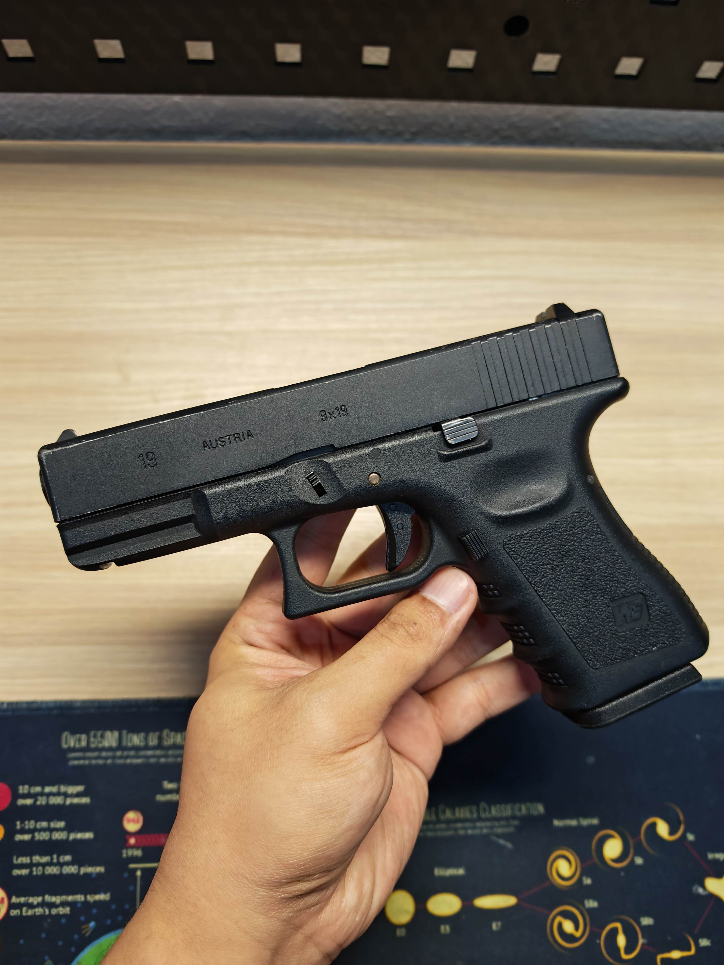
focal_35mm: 24
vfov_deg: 71.6
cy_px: 482
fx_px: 669
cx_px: 362
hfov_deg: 56.8
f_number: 2
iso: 160
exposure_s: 1/100
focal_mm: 6.83
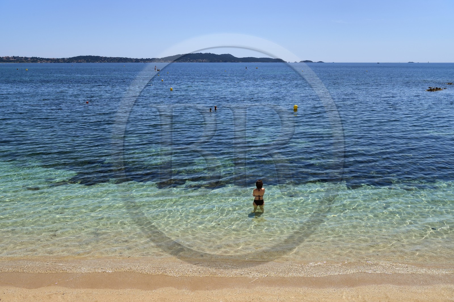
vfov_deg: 41.0
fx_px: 403
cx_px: 227
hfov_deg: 58.8
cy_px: 151
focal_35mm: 32
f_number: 9
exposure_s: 1/1250
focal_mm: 32
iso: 200
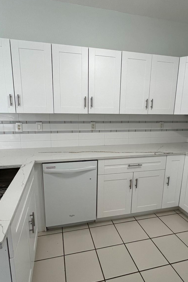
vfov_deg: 86.9
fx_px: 149
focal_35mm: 19
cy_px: 145
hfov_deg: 64.5
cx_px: 93
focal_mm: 1.57
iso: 200
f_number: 1.8
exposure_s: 1/120
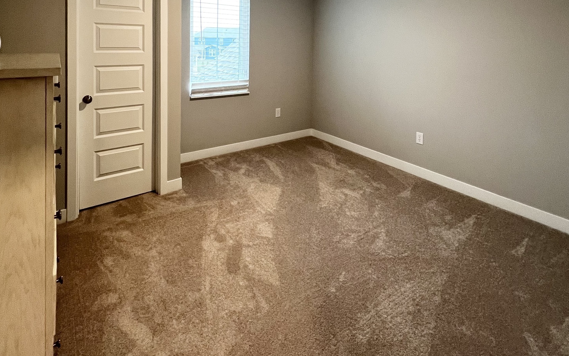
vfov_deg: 55.8
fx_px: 295
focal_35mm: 19
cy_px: 51
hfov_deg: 88.0
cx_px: 287
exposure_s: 1/60
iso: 320
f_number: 1.8
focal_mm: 1.57
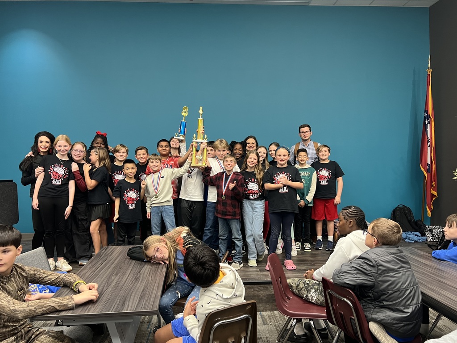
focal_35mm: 26
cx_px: 228
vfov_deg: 53.1
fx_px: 343
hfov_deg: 67.3
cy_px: 172
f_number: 1.5
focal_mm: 5.7
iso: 250
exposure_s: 1/60
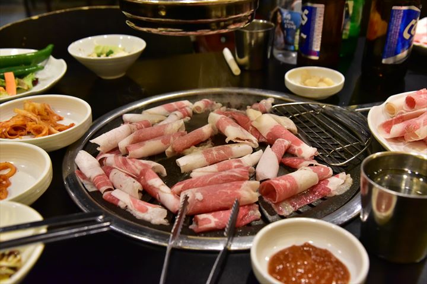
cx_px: 214
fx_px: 474
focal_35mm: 40
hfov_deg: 48.5
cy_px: 142
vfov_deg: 33.4
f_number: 5
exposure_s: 1/160
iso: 5000
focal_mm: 40
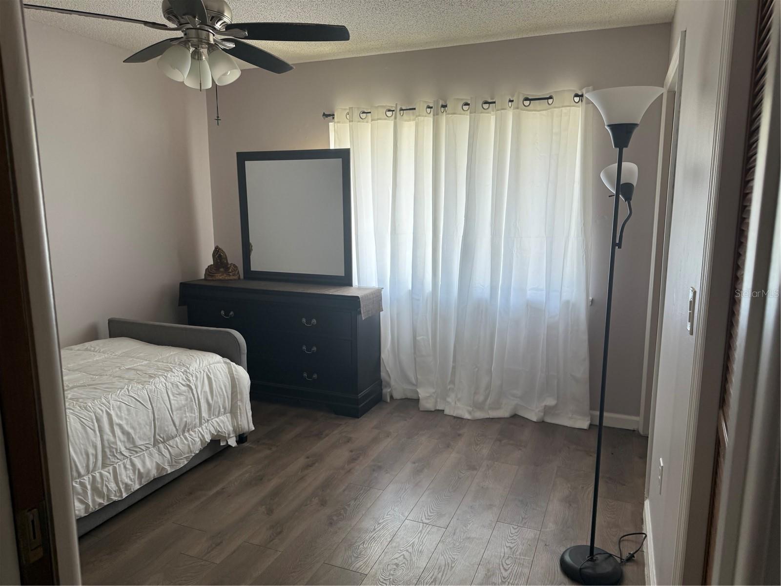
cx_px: 390
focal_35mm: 24
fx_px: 541
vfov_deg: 56.8
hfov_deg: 71.6
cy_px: 293
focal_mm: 6.76
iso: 80
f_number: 1.78
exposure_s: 1/121
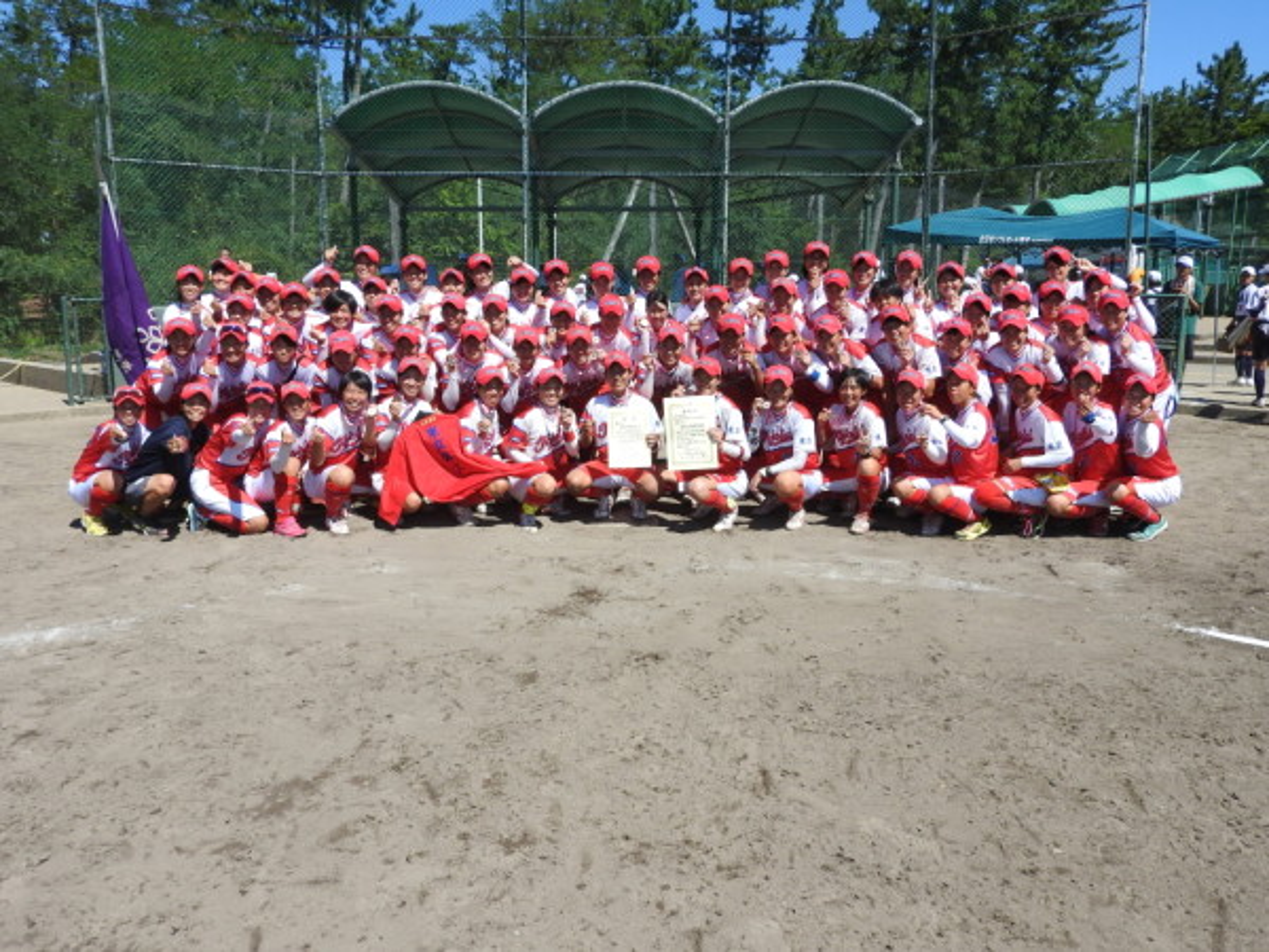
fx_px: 1100
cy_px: 476
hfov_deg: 60.0
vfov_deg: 46.8
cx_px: 634
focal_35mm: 30
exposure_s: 1/1250
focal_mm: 5.4
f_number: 3.5
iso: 100
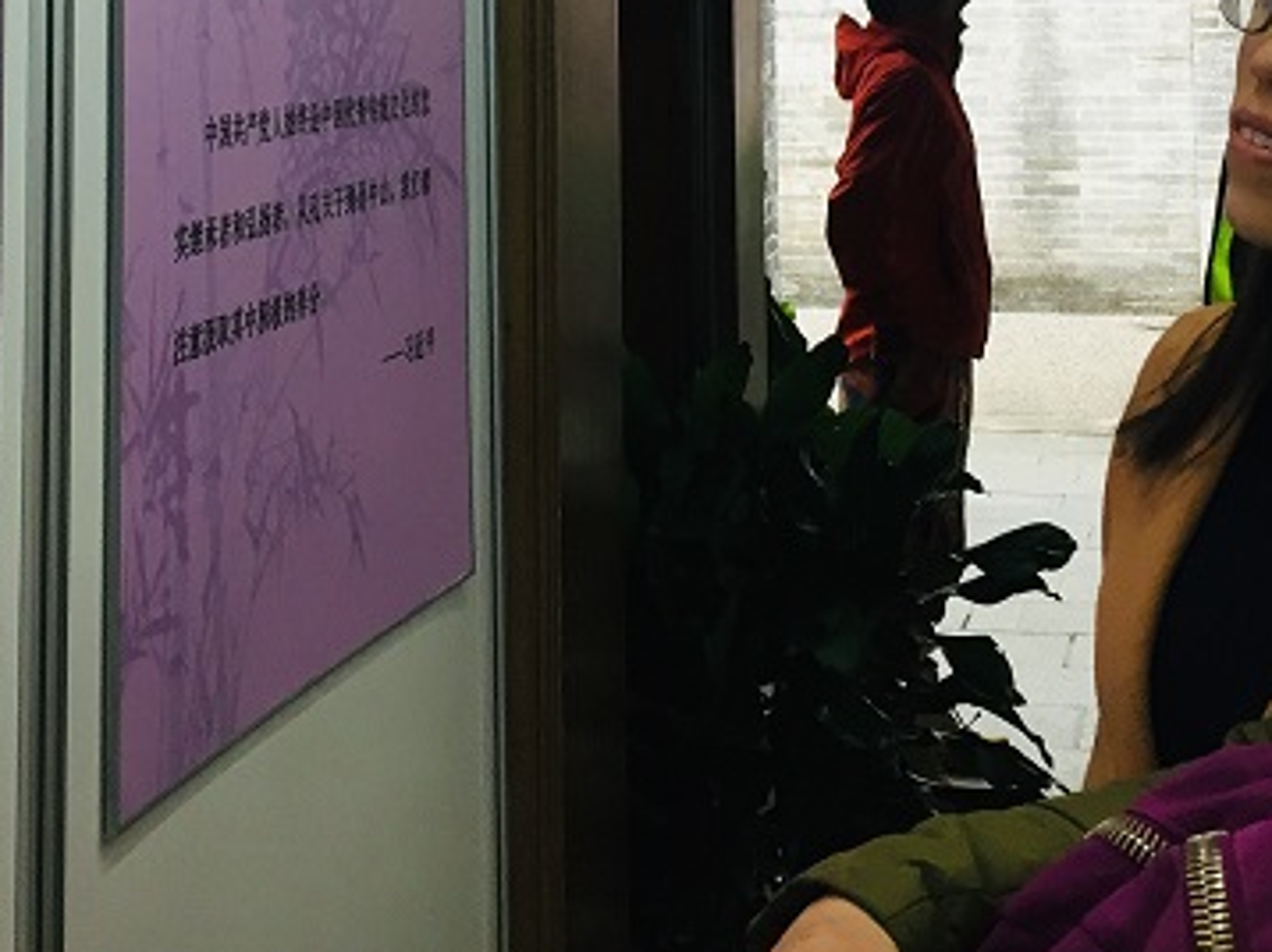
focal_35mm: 73
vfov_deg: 18.9
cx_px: 561
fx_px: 2681
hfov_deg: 26.7
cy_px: -240
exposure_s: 1/33
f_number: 2.2
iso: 40
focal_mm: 4.15
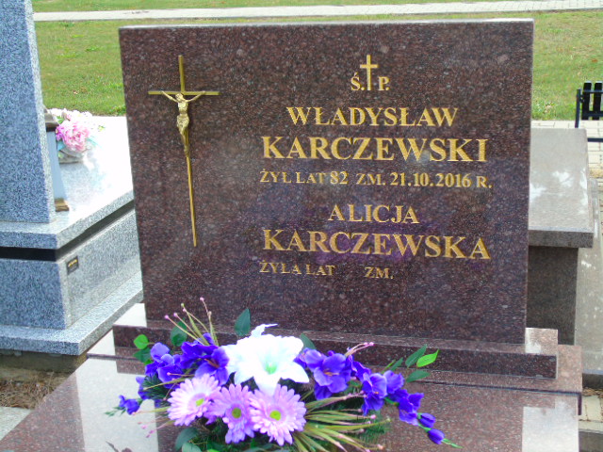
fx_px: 941
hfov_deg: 35.5
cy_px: 226
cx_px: 302
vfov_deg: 27.0
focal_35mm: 54
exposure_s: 1/60
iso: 80
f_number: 4.3
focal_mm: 9.6
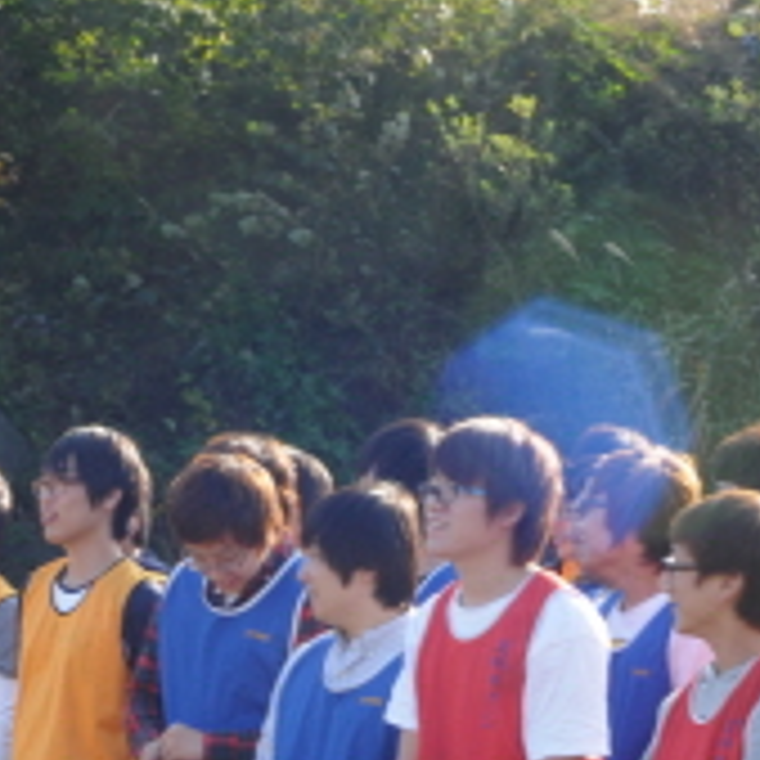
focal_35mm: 169
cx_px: 202
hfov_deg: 10.4
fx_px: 4188
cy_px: 704
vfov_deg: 10.3
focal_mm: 35
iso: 200
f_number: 13
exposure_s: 1/30
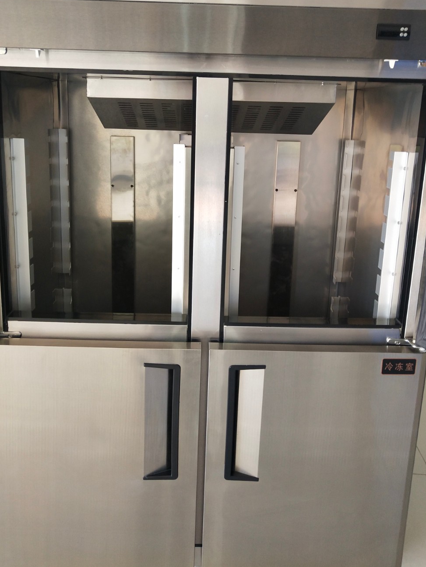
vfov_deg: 49.9
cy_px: 233
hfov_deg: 38.7
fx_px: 607
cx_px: 207
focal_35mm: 37
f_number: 1.8
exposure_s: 1/50
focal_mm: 3.95
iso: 131
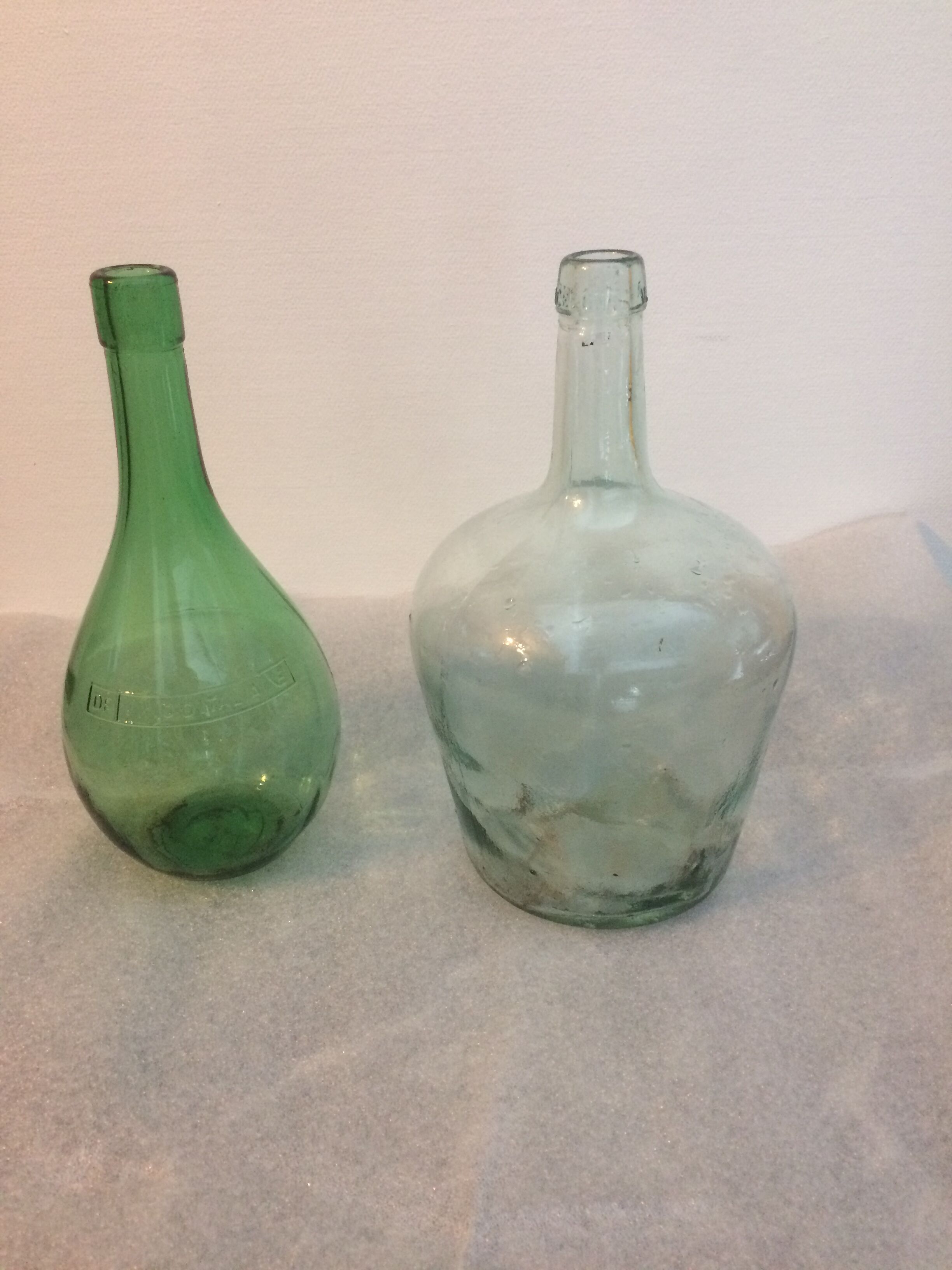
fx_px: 1063
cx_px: 476
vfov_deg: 61.7
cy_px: 635
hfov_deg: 48.2
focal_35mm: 29
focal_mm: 4.15
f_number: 2.2
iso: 250
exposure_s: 1/33
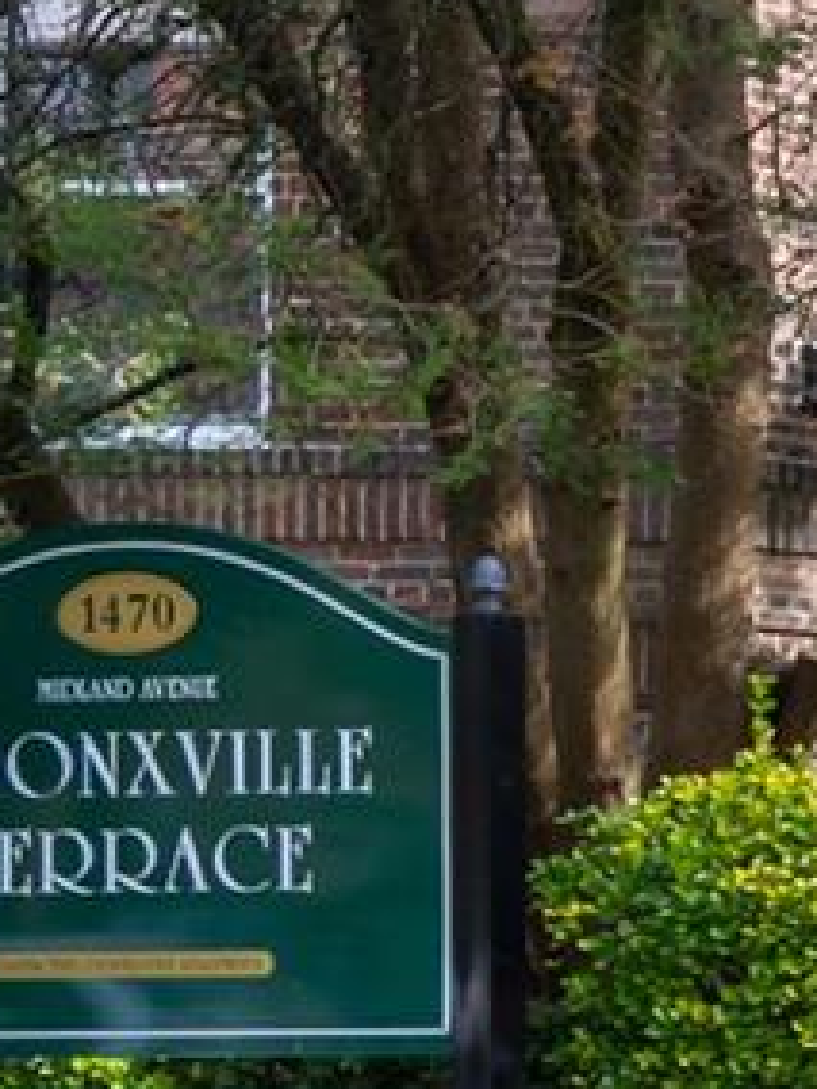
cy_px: 826
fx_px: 3052
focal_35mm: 97
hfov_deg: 7.6
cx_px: 3498
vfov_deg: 20.1
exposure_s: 1/50
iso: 200
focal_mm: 14
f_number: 9
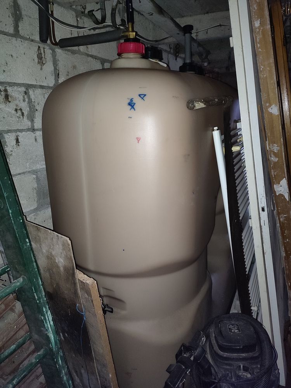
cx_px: 146
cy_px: 194
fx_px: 280
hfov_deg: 54.9
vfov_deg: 69.4
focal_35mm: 25
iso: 3002
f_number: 1.9
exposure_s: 1/17
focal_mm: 6.04
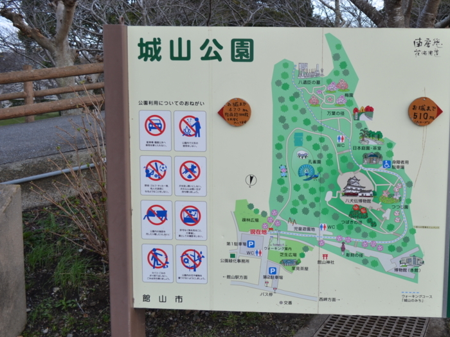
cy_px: 148
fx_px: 494
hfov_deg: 48.0
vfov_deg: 37.7
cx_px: 308
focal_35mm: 38
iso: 100
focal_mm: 18
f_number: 4
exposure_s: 1/200
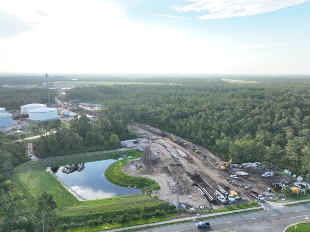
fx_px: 224
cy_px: 120
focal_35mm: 25
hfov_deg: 69.4
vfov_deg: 54.8
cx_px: 160
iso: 100
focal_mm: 12.29
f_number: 3.2
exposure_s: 1/1000
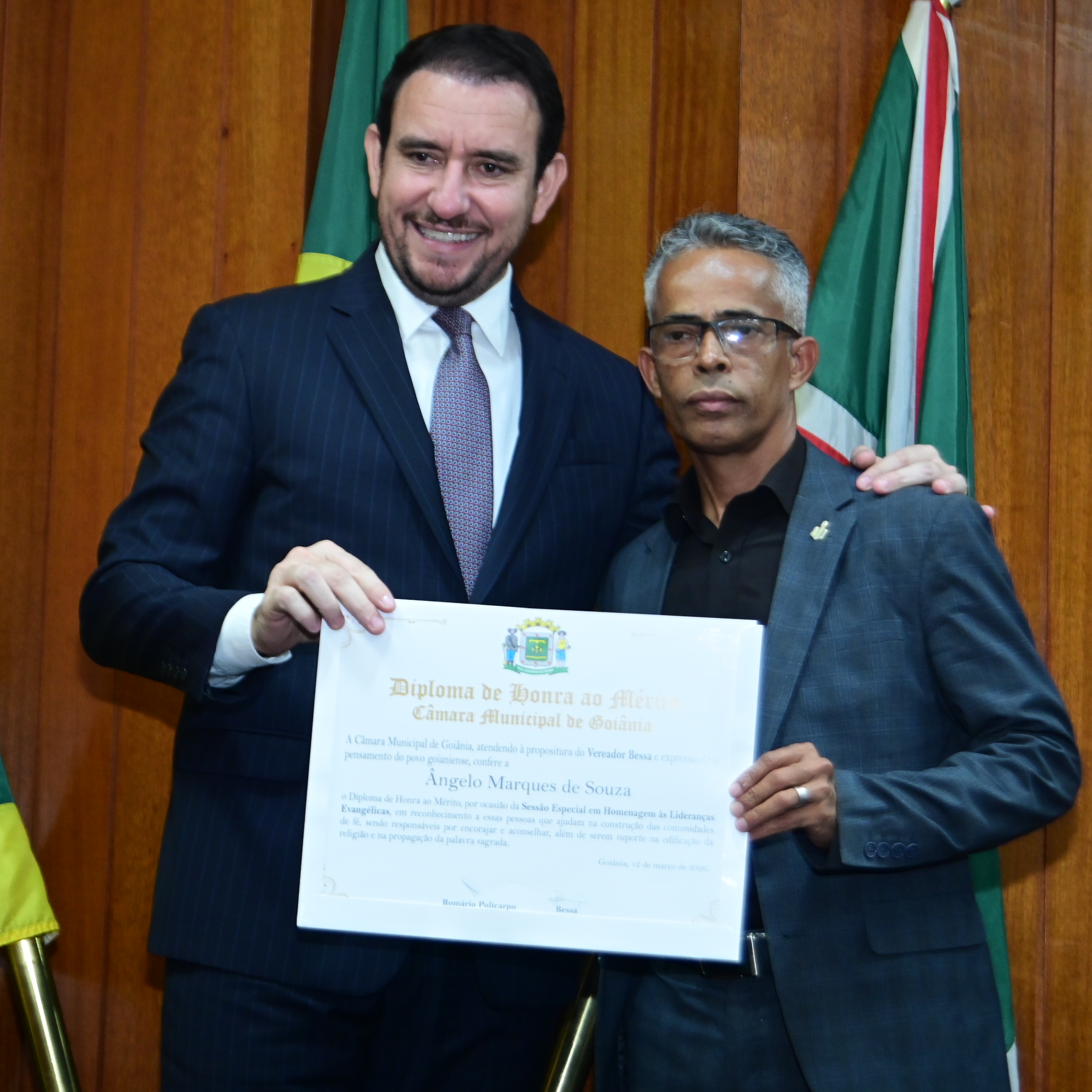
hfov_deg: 19.3
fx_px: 3212
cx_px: 506
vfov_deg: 19.3
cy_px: 544
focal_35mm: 90
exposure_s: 1/125
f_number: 5.6
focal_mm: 70
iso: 3200
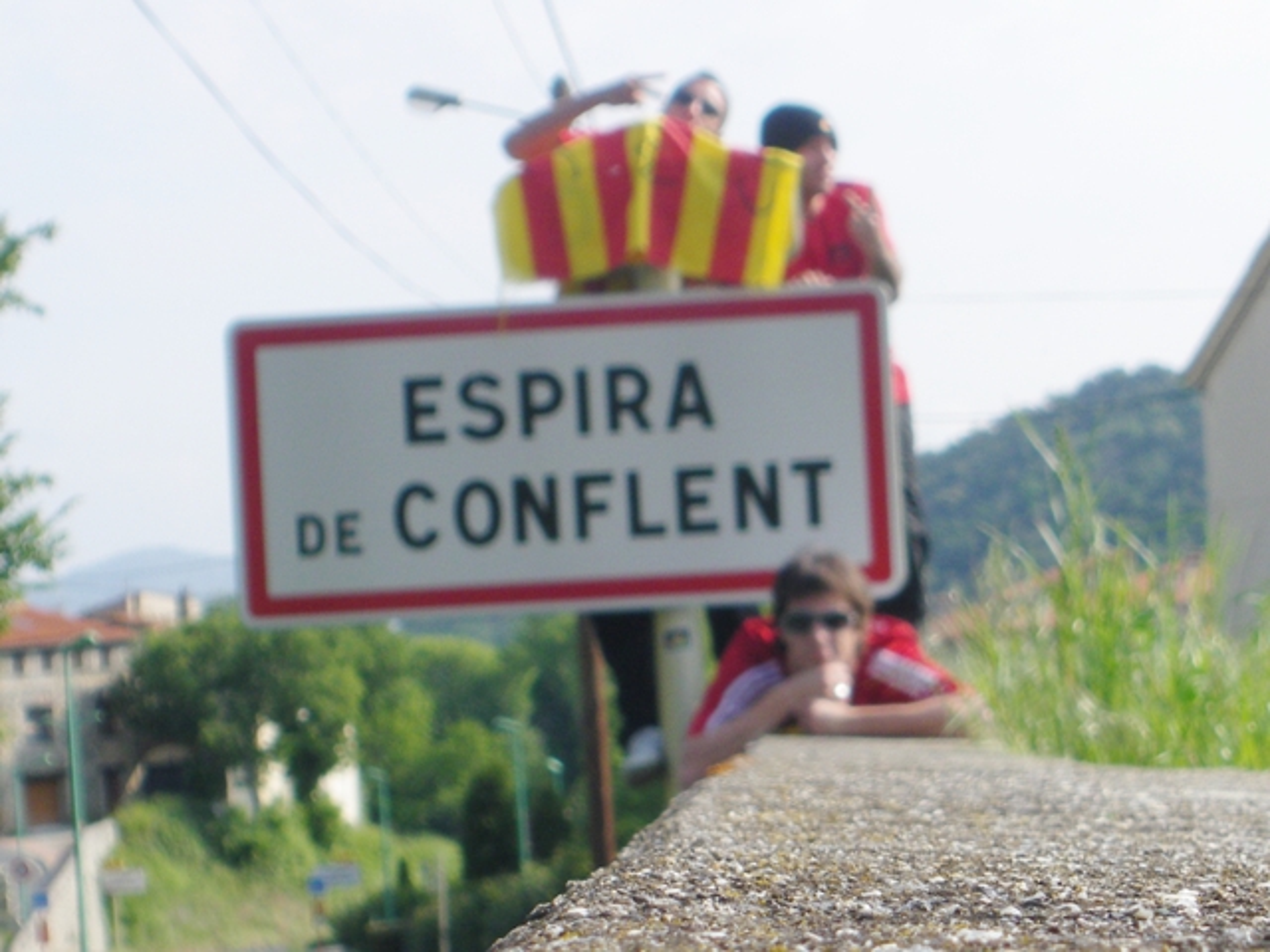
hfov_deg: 31.2
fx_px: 2275
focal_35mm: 62
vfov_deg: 23.7
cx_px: 635
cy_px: 476
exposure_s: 1/400
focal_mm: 11.1
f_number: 4.6
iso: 64
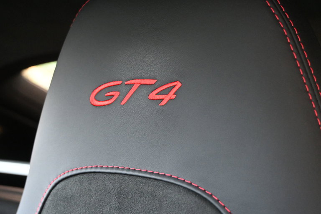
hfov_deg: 36.9
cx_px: 160
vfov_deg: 25.1
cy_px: 107
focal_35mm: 54
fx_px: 481
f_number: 5.3
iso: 3200
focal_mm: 36
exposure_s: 1/100
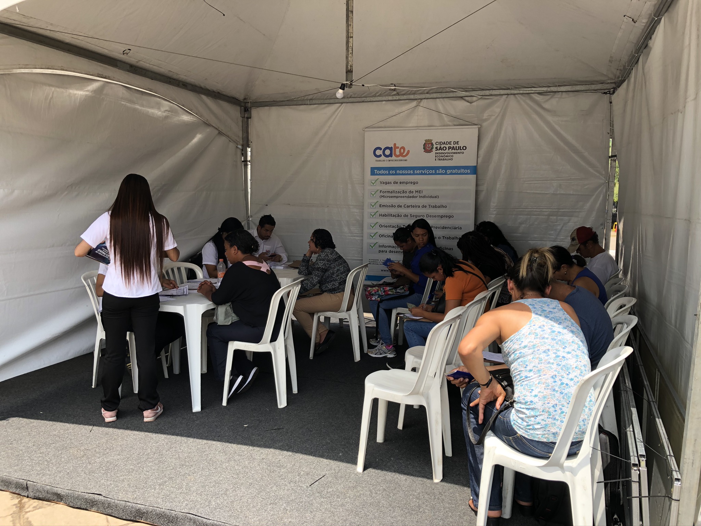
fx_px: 567
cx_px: 350
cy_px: 263
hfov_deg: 63.4
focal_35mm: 28
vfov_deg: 49.7
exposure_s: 1/354
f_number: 1.8
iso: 20
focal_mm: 3.99
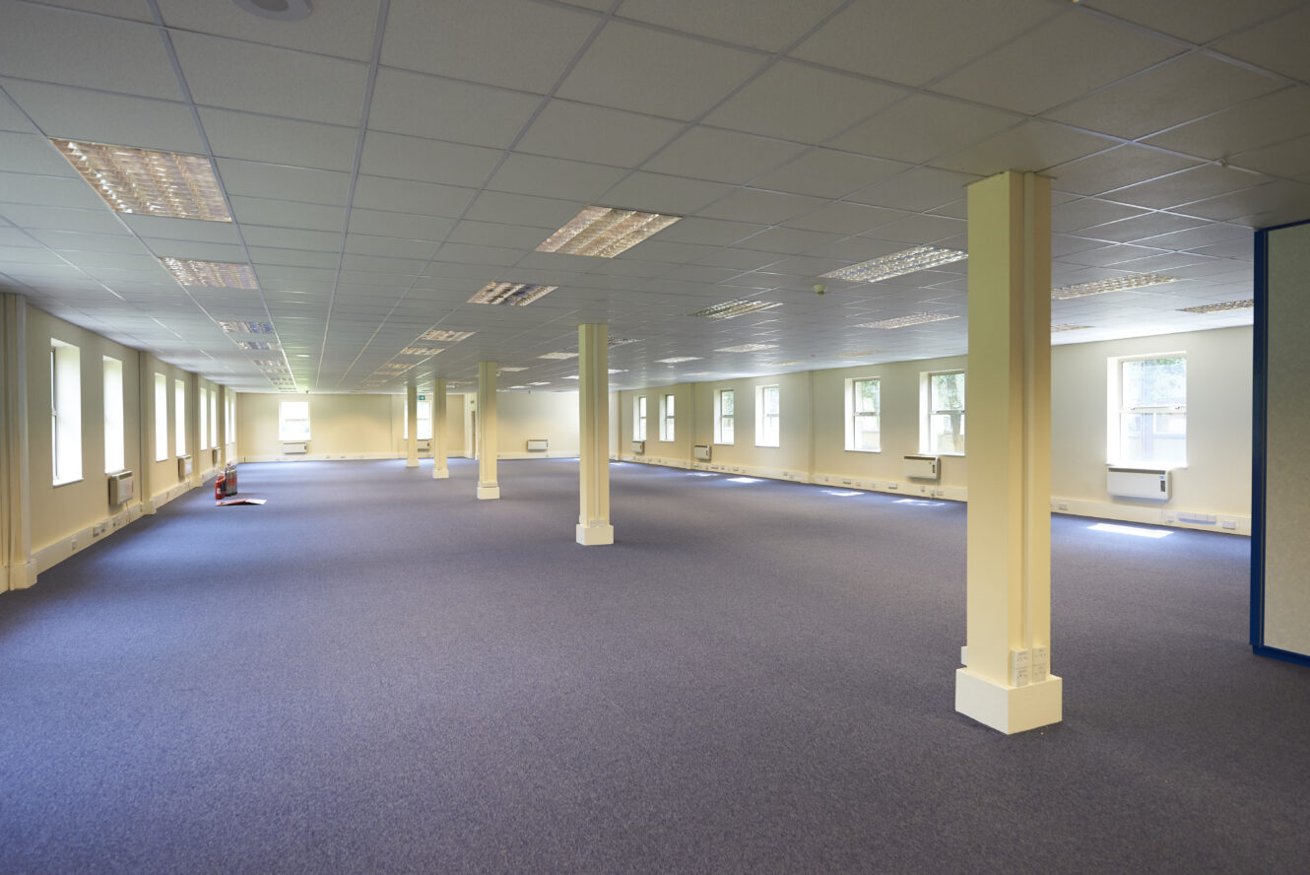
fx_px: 728
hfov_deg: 84.0
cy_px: 438
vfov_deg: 62.0
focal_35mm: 20
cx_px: 655
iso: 800
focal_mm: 20
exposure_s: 1/50
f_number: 4
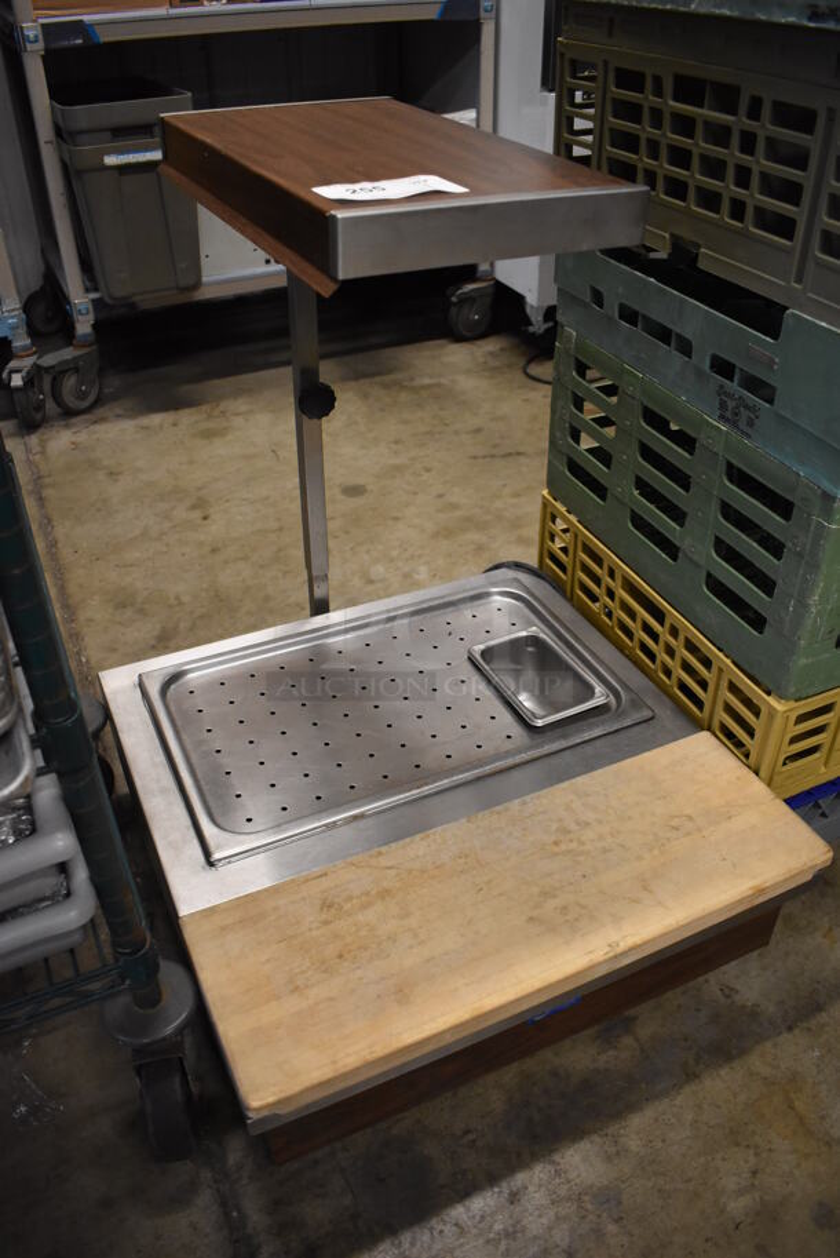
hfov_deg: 48.0
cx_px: 420
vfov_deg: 67.3
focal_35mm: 27
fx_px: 943
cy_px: 629
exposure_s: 1/125
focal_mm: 18
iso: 2200
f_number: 3.5
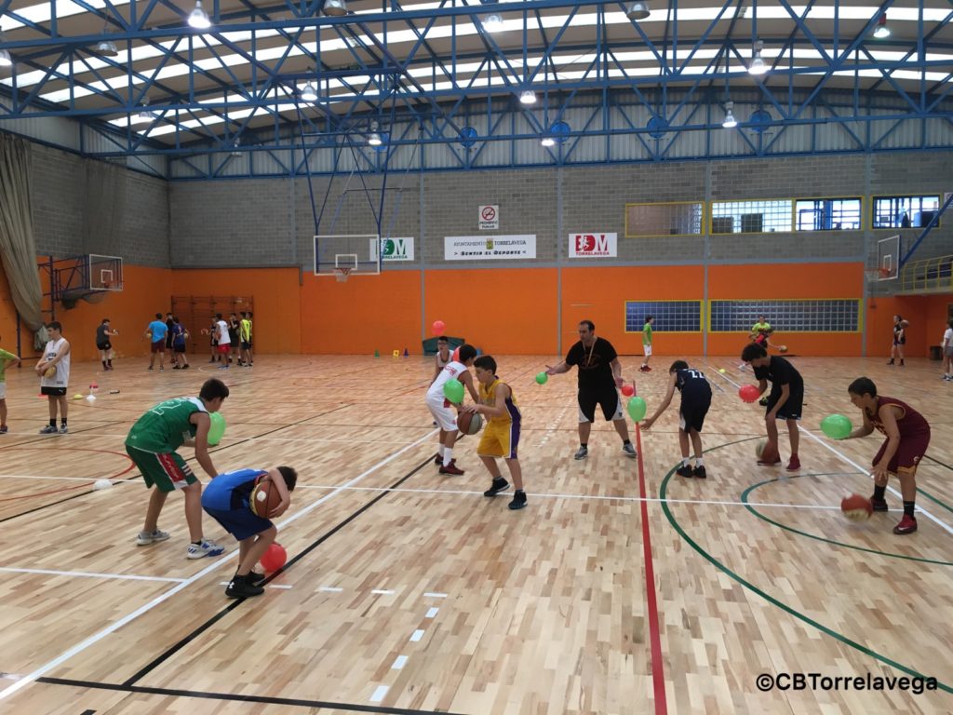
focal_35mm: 29
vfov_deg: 48.2
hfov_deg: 61.7
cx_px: 476
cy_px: 358
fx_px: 798
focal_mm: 4.15
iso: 50
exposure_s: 1/33
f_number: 2.2
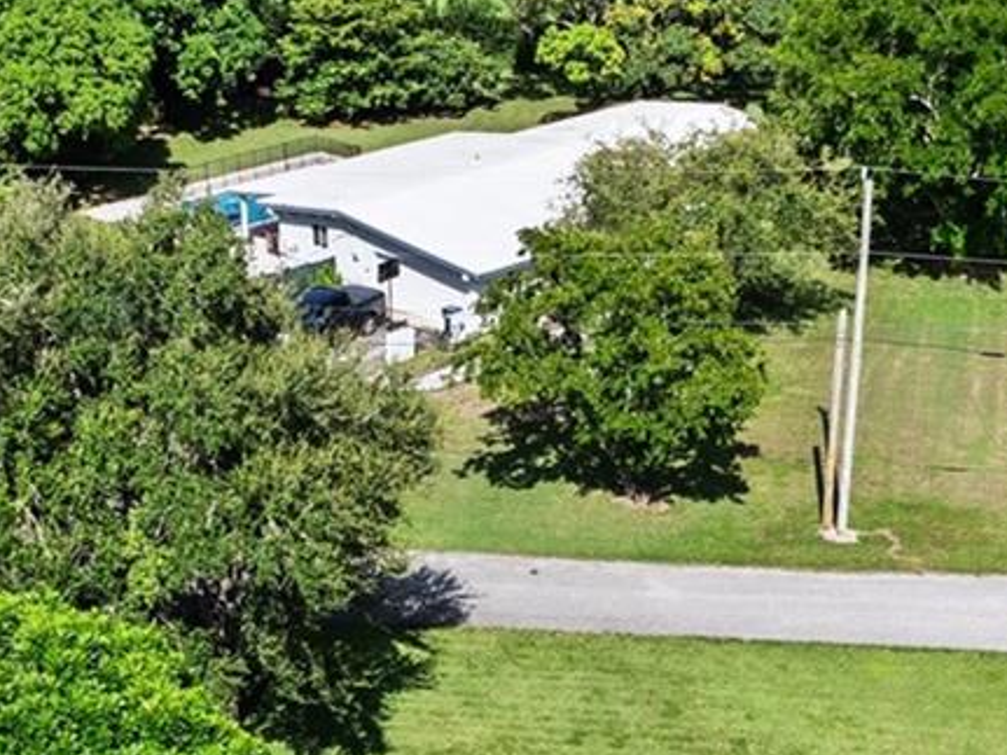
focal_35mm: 89
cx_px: 444
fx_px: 2588
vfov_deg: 15.4
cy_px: 1116
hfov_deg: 22.0
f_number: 2.8
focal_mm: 12.29
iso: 100
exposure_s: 1/1600
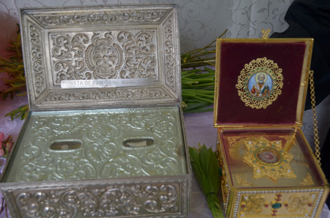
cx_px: 165
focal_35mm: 39
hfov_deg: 49.6
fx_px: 357
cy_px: 109
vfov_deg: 34.1
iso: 640
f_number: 4
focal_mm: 26
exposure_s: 1/160
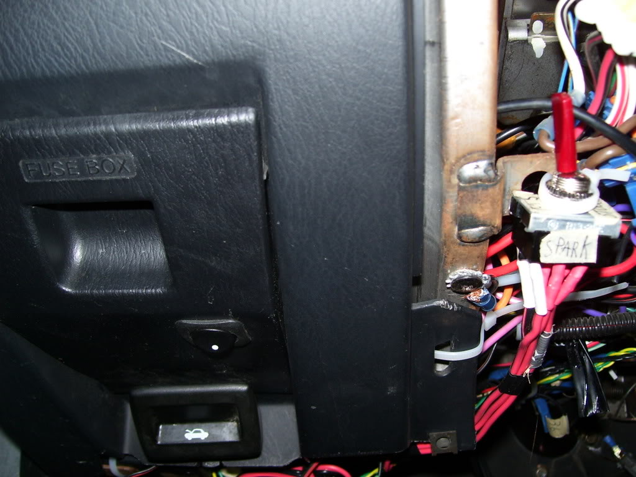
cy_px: 238
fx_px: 661
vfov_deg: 39.7
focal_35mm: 36
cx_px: 318
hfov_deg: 51.4
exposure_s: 1/60
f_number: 2.7
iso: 80
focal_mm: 6
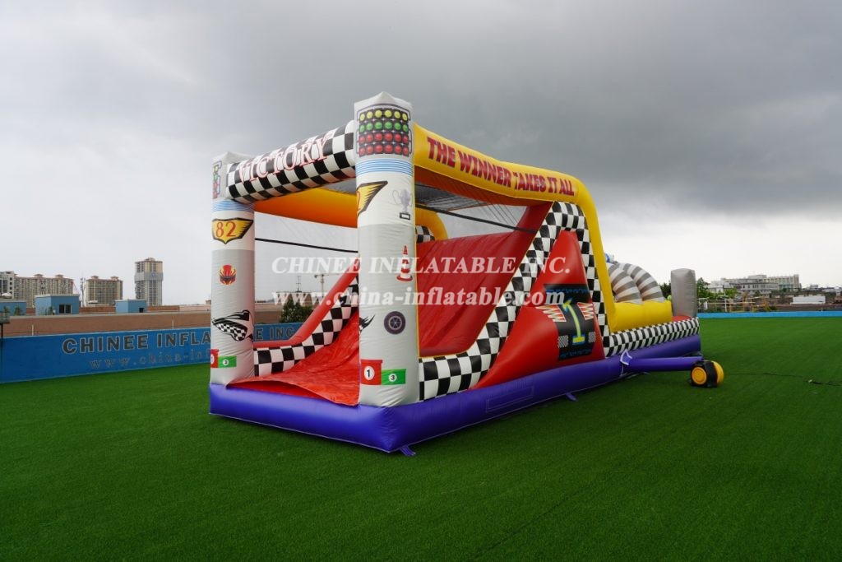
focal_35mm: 24
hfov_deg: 73.7
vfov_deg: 53.1
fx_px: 561
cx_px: 421
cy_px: 281
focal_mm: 16
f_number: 6.3
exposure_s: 1/100
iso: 100
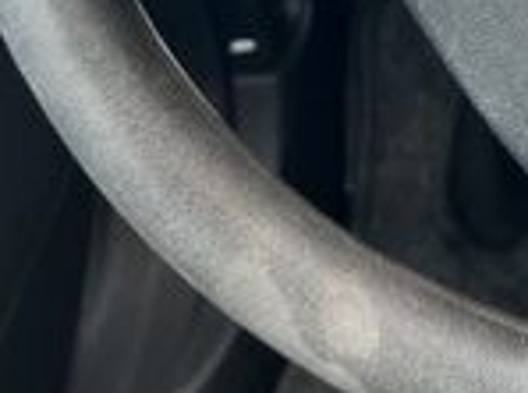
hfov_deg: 16.6
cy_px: -297
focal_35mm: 112
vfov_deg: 12.2
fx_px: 1704
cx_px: 702
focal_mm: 5.7
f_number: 1.5
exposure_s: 1/121
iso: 32
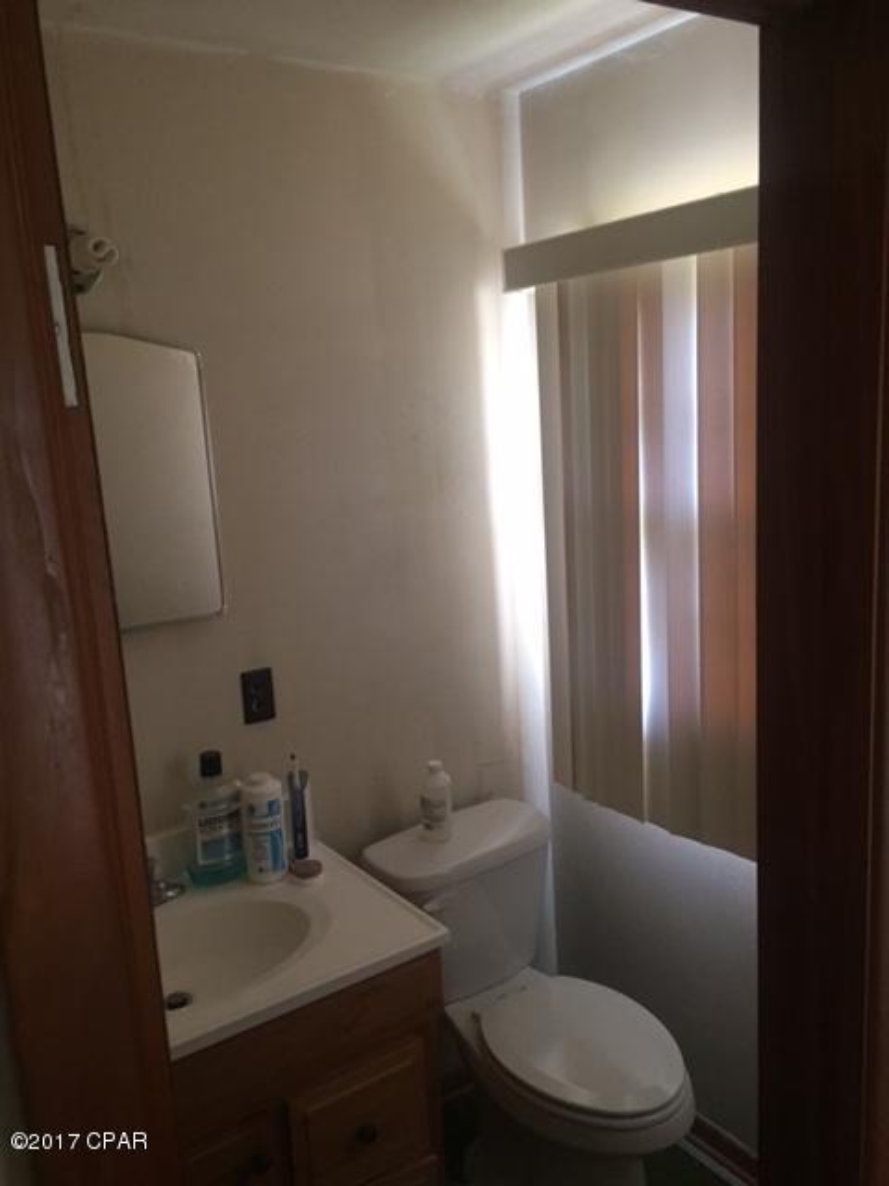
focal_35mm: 29
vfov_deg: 61.7
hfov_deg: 48.2
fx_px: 993
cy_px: 593
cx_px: 444
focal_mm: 4.15
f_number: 2.2
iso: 200
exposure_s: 1/30
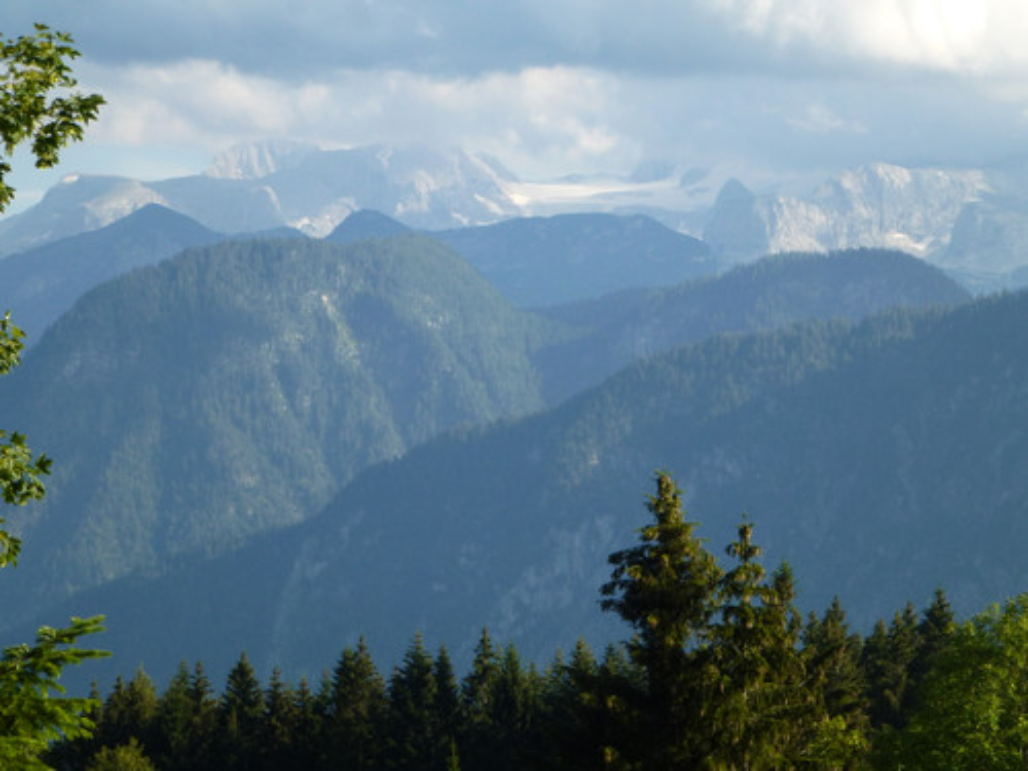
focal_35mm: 144
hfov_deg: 13.7
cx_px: 514
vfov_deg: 10.3
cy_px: 386
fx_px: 4276
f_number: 5.2
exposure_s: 1/320
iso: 100
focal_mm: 23.4
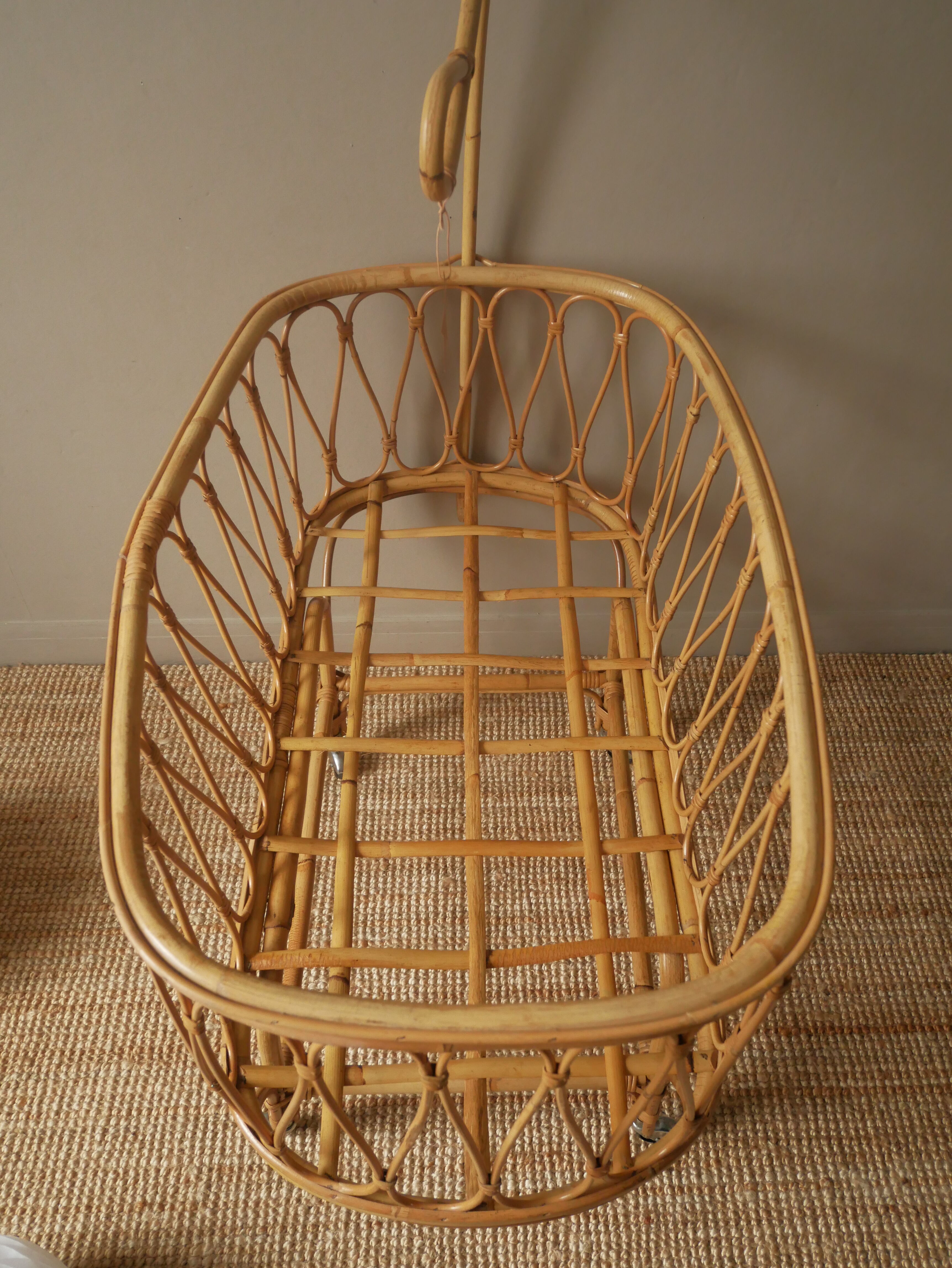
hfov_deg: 46.8
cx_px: 476
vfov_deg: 59.9
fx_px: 1099
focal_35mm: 30
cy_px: 634
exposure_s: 1/60
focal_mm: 15
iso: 1000
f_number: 3.7
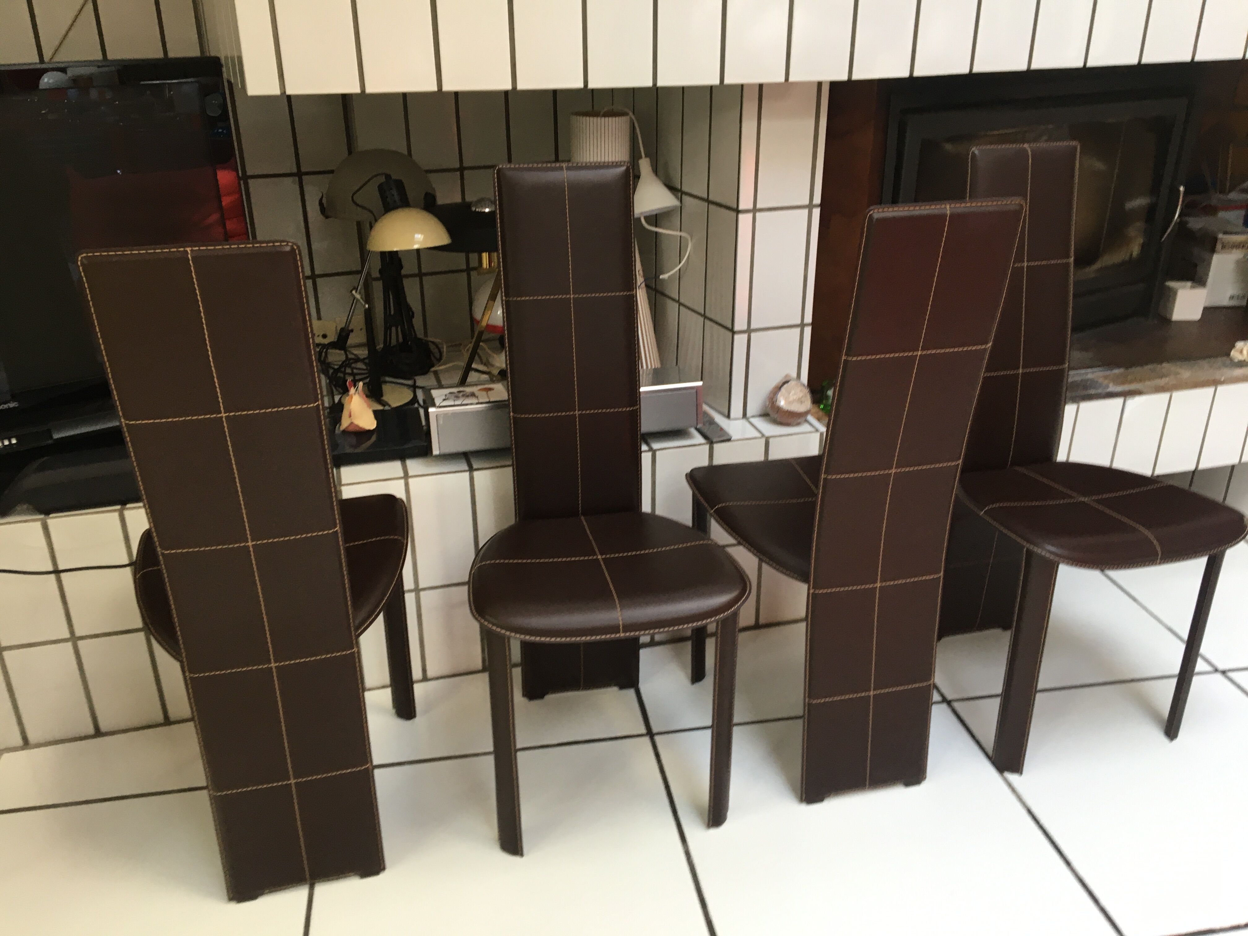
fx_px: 1046
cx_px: 624
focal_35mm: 29
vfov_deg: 48.2
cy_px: 468
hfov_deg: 61.7
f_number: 2.2
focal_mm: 4.15
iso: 80
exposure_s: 1/33
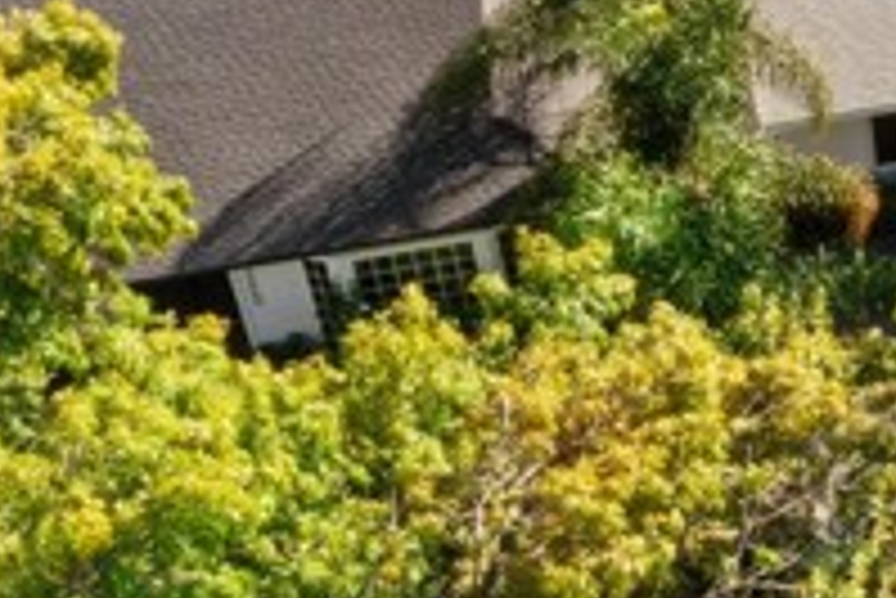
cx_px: 1229
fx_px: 2242
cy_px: 103
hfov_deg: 20.3
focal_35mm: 90
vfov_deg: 15.1
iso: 200
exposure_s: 1/100
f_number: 2.8
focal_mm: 10.26
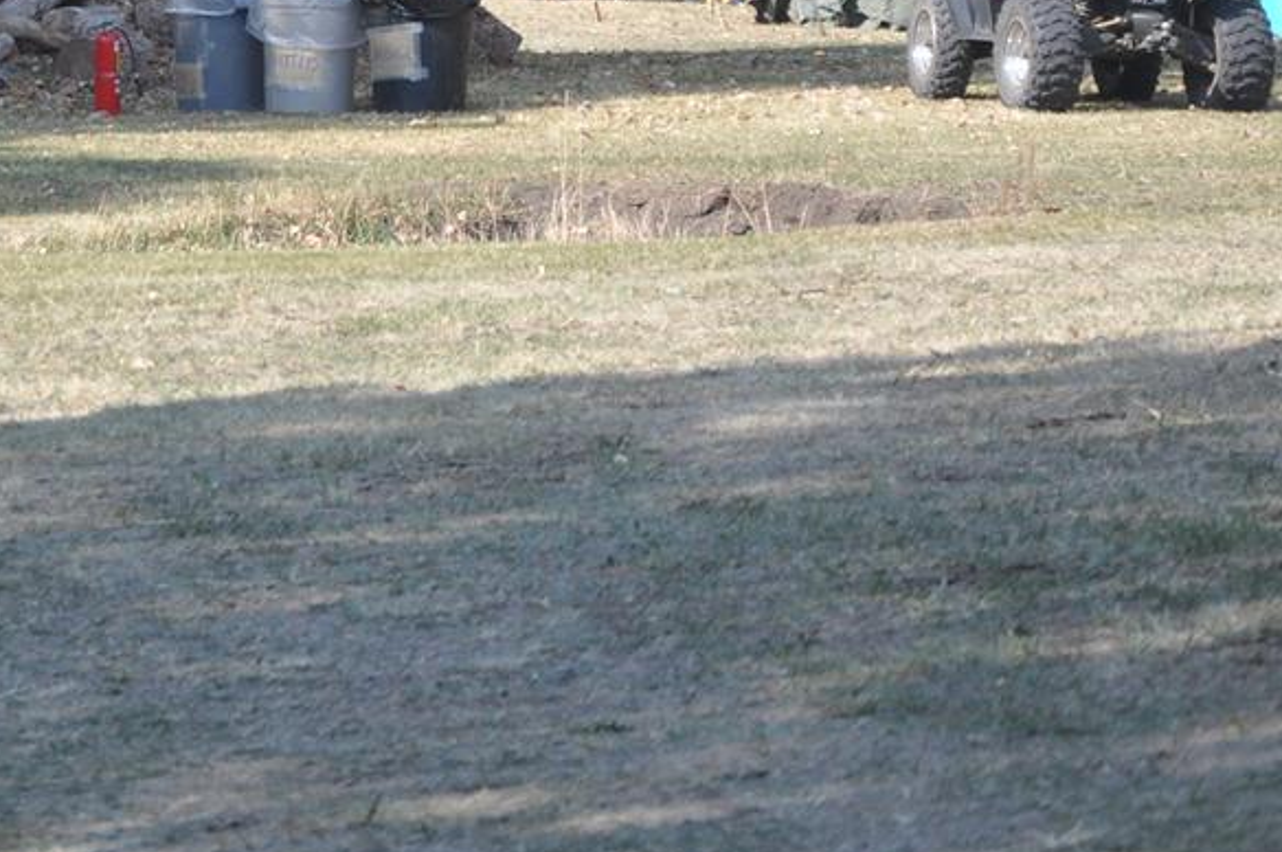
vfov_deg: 4.4
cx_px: -130
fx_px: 11148
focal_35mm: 313
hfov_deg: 6.6
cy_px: -145
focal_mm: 75
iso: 200
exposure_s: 1/200
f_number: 7.1
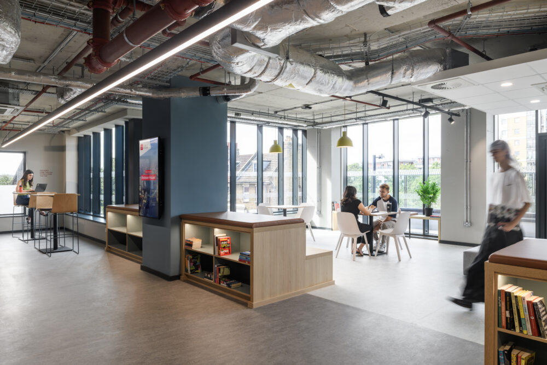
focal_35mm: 24
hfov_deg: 73.7
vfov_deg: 53.1
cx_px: 274
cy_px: 182
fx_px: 365
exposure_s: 1/20
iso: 200
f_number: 11
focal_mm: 24
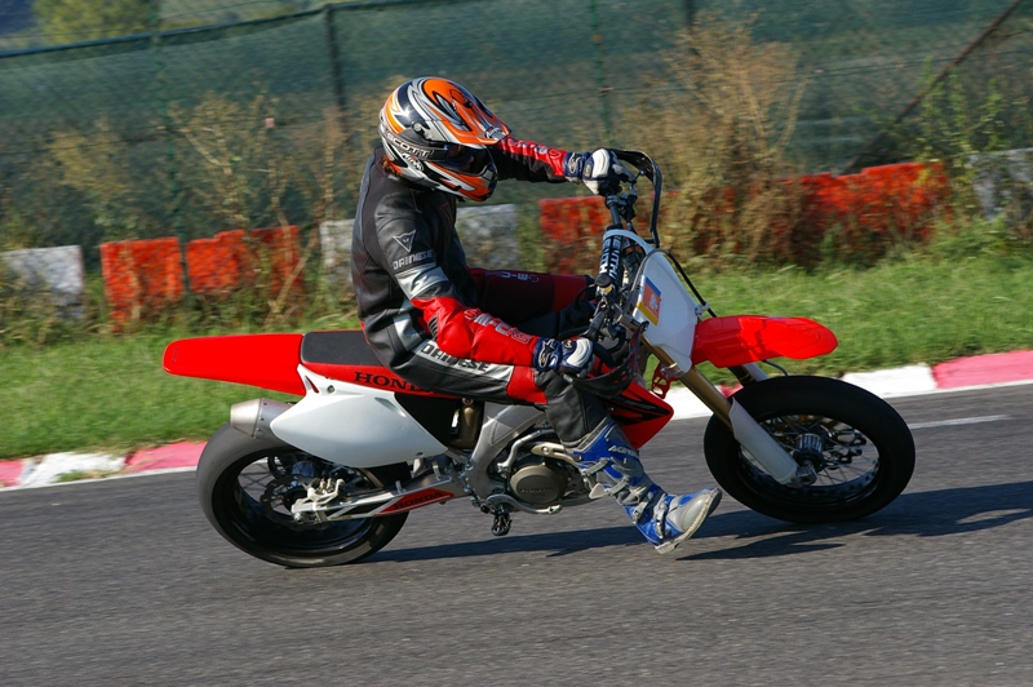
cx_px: 516
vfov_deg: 9.8
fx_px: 3999
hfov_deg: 14.7
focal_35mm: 140
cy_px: 344
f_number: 5.6
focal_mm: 93
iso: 200
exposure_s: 1/500
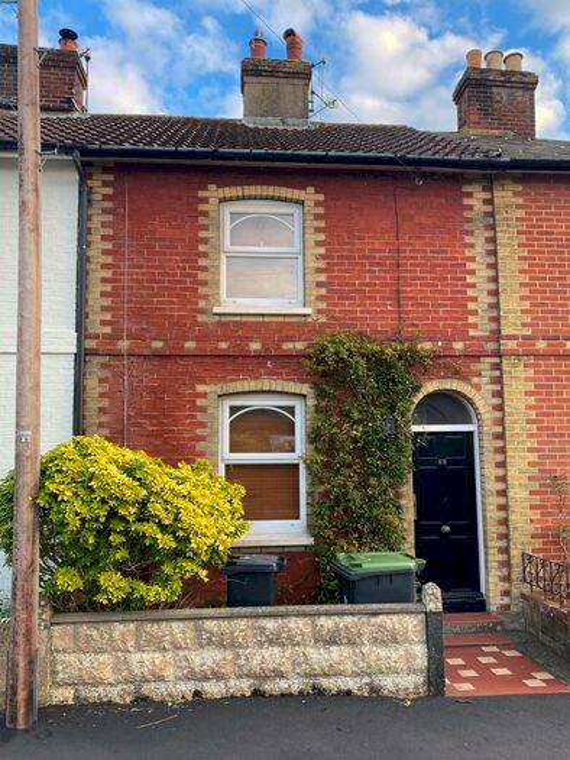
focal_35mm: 26
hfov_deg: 53.1
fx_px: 571
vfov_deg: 67.3
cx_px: 285
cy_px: 380
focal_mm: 4.25
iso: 32
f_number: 1.8
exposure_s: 1/214
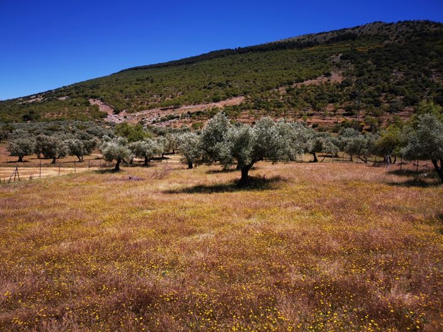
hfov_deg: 65.3
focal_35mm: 27
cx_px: 222
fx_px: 345
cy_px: 166
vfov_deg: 51.3
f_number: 1.8
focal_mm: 5.58
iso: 50
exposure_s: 1/1984
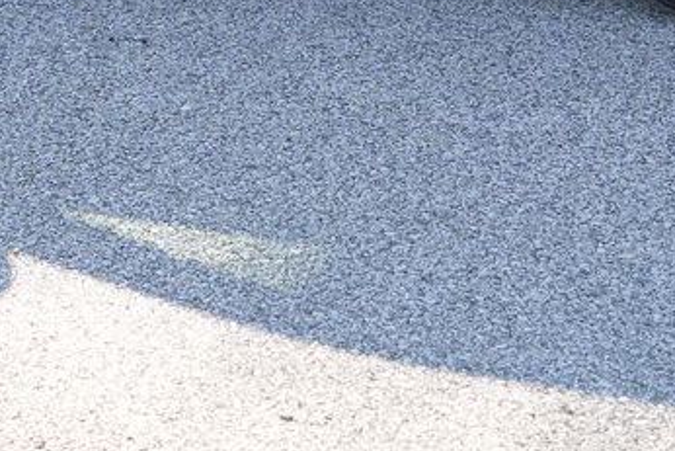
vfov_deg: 5.8
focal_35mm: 231
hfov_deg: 8.9
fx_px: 4333
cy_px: -520
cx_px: 373
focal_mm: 50
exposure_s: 1/160
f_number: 4
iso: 250
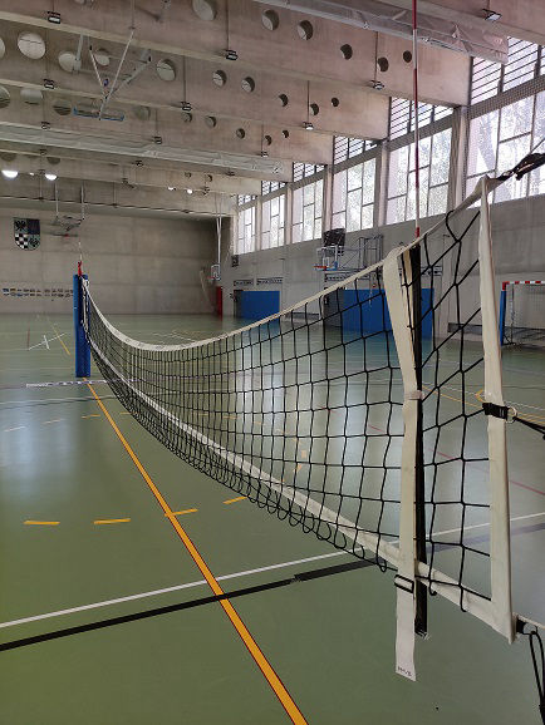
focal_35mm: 25
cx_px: 272
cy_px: 362
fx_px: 524
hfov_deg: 54.9
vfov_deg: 69.4
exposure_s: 1/100
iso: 88
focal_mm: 5.43
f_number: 1.89
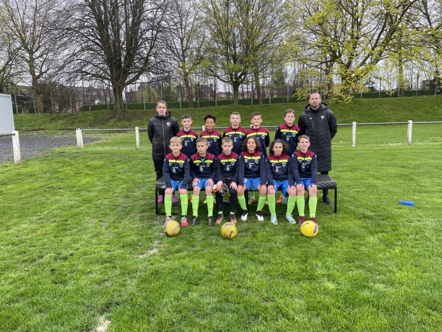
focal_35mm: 26
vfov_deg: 53.1
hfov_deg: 67.3
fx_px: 332
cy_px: 166
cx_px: 221
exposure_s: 1/121
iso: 40
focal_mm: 4.2
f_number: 1.6
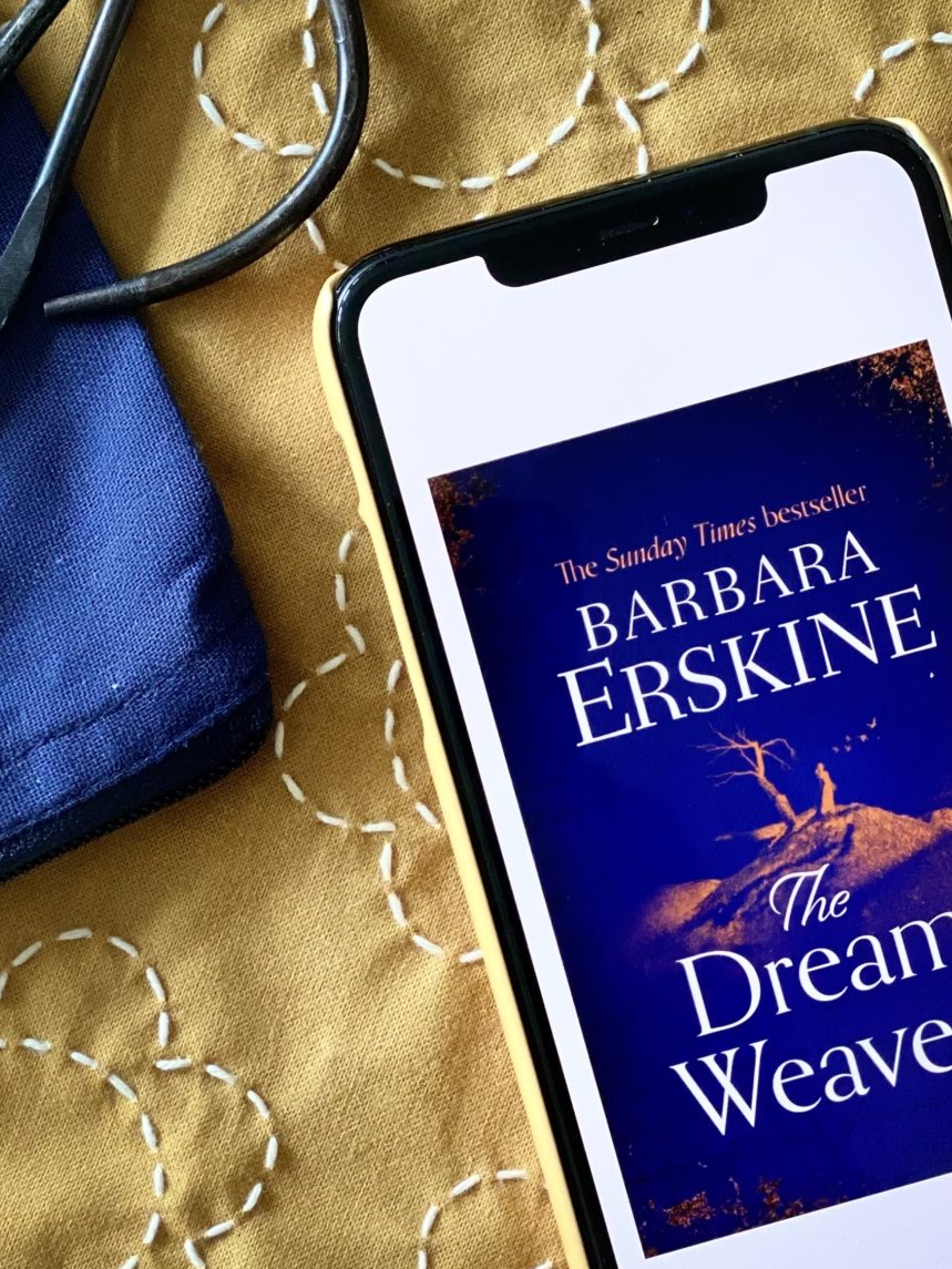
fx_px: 3410
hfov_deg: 15.9
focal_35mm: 93
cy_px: 634
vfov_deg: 21.1
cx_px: 557
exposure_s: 1/122
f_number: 2
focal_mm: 6
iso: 160
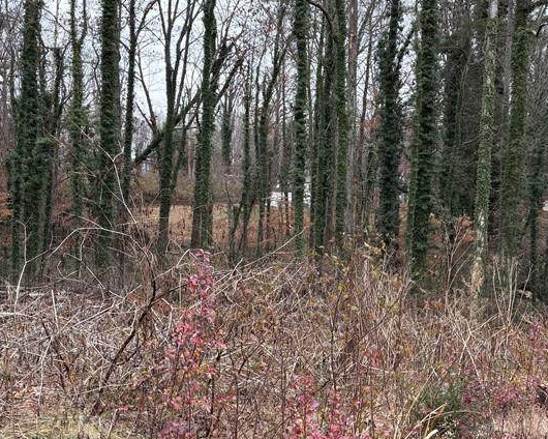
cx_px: 270
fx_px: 795
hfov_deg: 38.0
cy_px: 281
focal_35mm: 49
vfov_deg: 30.7
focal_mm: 5.96
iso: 64
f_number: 1.6
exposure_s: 1/237
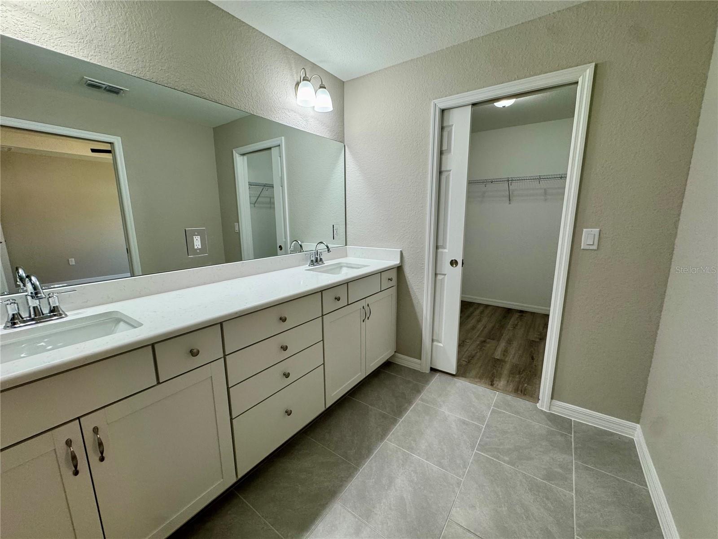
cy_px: 270
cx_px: 359
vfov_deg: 85.7
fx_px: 290
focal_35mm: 14
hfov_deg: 102.1
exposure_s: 1/120
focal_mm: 2.22
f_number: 2.2
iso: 200
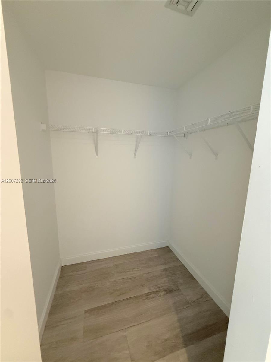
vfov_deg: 102.1
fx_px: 146
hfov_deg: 85.7
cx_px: 136
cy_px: 181
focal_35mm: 14
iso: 500
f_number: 2.2
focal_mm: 2.22
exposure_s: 1/60
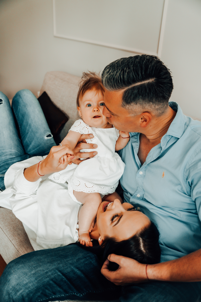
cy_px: 151
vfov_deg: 55.6
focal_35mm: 34
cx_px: 100
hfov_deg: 38.8
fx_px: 285
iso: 1250
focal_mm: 34.1
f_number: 2.8
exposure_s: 1/160
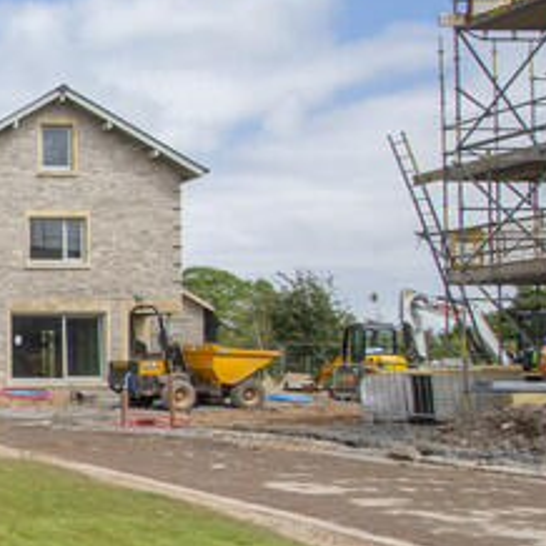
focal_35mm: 60
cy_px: 344
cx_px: -388
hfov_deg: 21.2
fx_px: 1071
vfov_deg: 28.5
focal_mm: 10
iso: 200
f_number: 8
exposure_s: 1/500
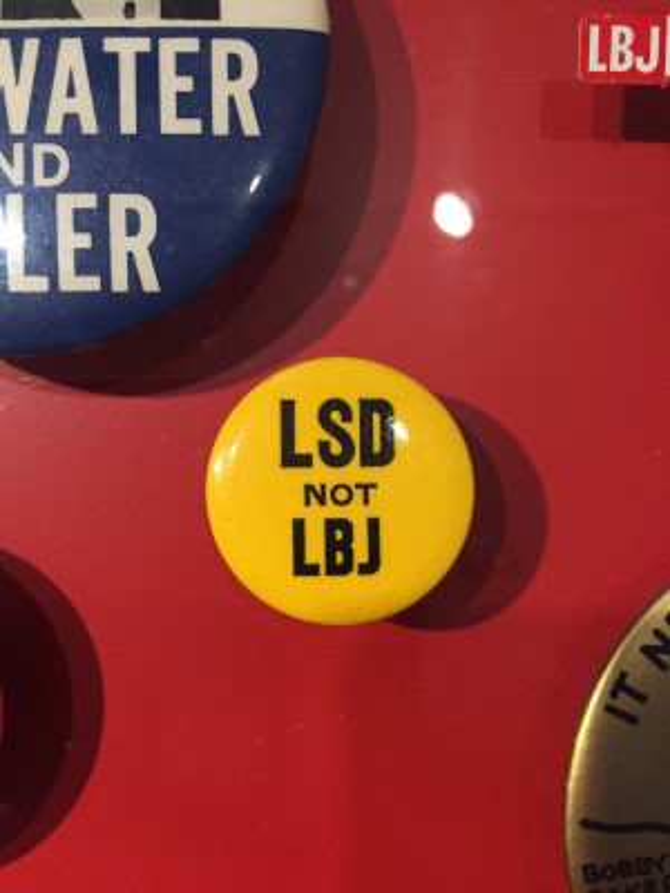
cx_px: 335
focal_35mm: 29
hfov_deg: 48.2
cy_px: 446
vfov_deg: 61.7
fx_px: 748
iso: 250
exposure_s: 1/30
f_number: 2.2
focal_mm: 4.15
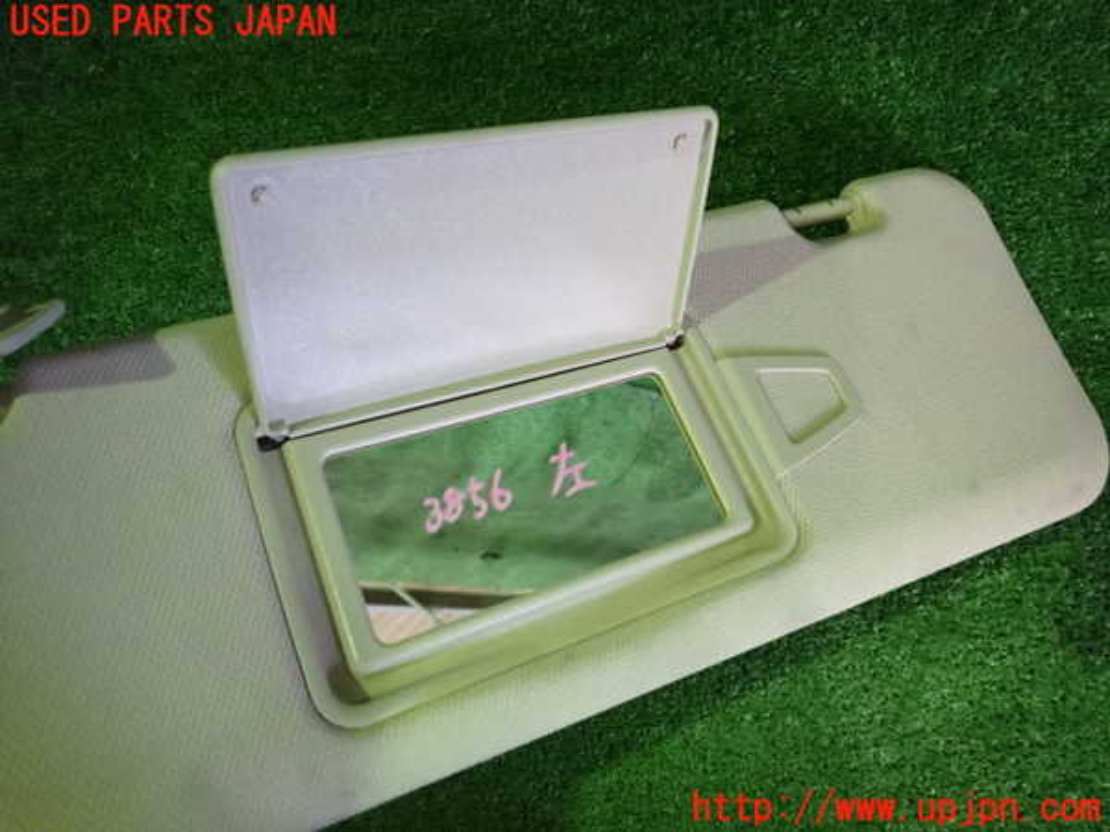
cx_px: 555
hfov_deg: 69.4
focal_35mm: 25
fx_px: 802
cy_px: 416
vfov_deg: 54.9
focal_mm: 4.5
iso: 1250
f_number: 2
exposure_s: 1/200
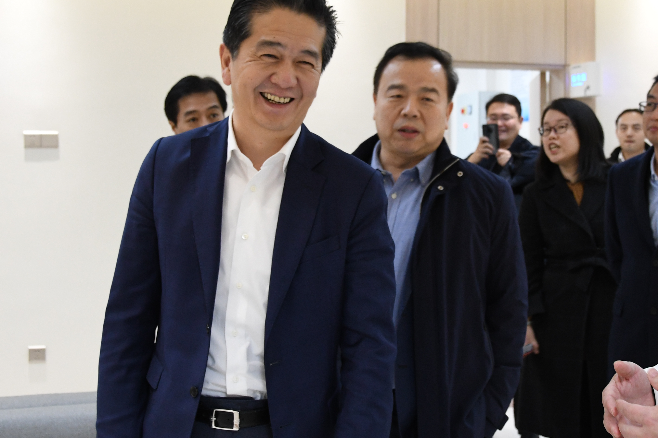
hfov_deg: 35.9
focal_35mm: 55
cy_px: 168
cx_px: 440
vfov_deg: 24.6
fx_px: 1005
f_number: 4
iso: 1600
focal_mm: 22
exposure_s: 1/60
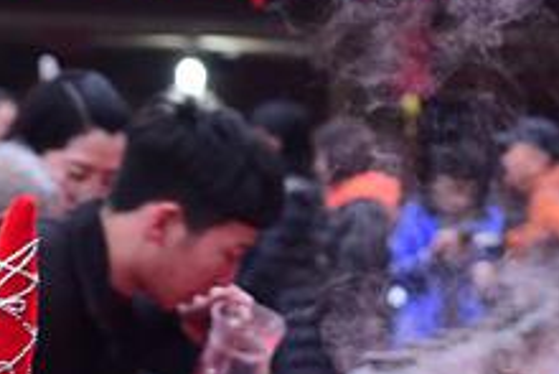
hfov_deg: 6.8
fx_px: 4692
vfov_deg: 4.5
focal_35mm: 302
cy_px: 604
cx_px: 282
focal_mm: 70
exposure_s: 1/125
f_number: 4
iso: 1600
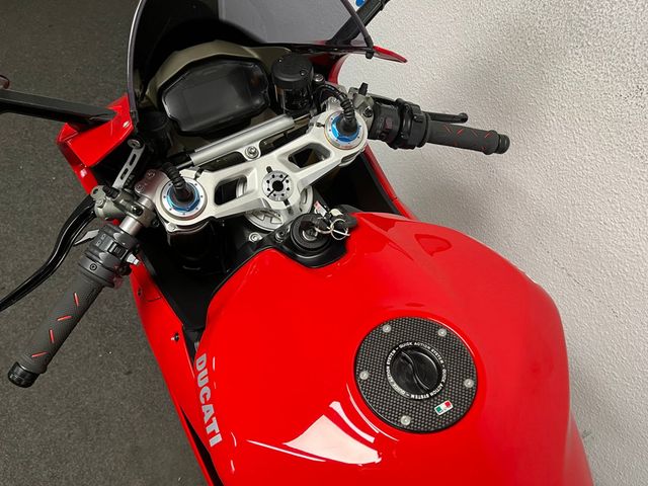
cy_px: 243
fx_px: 487
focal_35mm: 26
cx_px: 324
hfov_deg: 67.3
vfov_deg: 53.1
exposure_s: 1/50
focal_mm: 5.1
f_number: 1.6
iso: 100
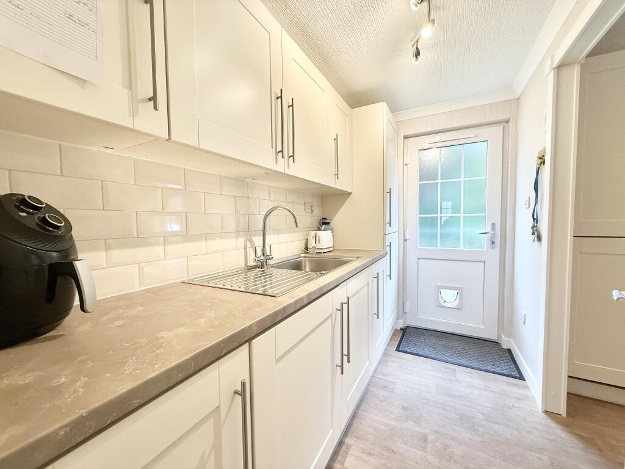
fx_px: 253
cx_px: 312
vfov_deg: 85.7
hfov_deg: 102.1
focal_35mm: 14
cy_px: 234
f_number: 2.2
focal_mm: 2.22
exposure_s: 1/100
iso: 160
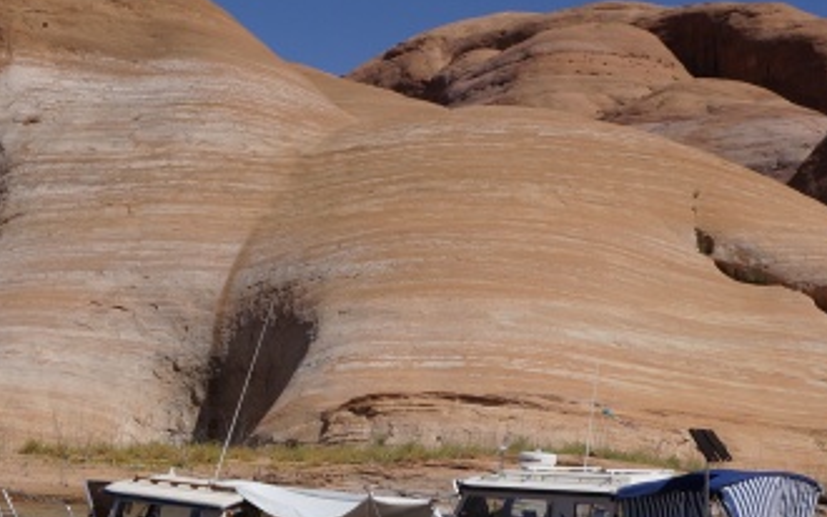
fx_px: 2005
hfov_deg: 23.3
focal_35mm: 89
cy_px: 509
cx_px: 383
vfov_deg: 14.5
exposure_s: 1/400
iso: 100
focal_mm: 24
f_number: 9
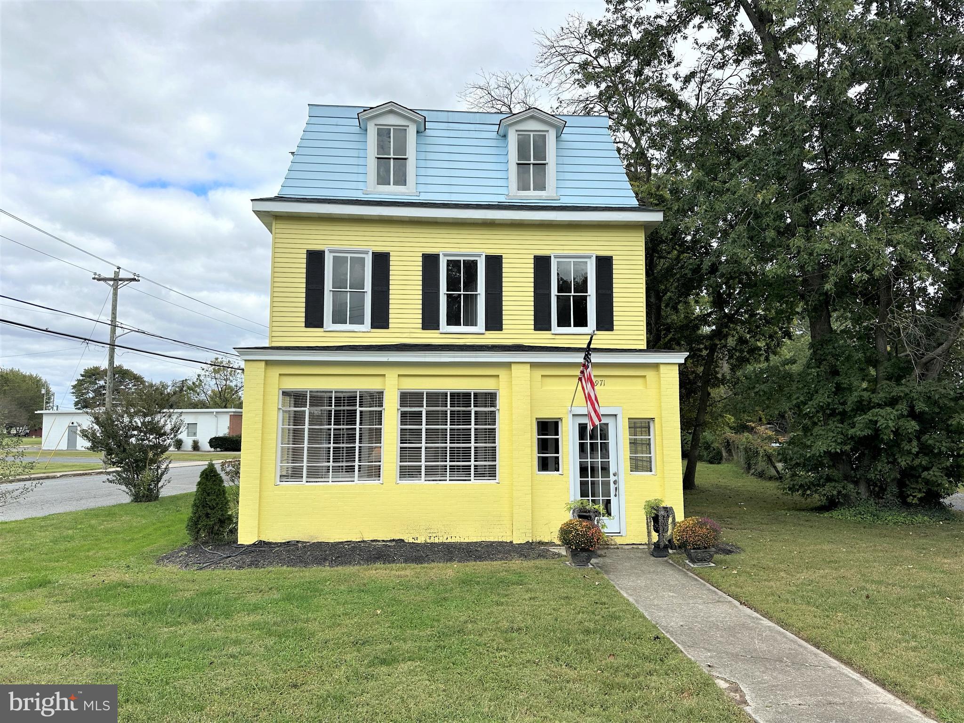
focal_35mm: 24
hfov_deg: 71.6
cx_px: 482
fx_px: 668
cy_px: 362
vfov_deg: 56.8
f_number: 1.78
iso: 80
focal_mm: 6.86
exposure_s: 1/3356
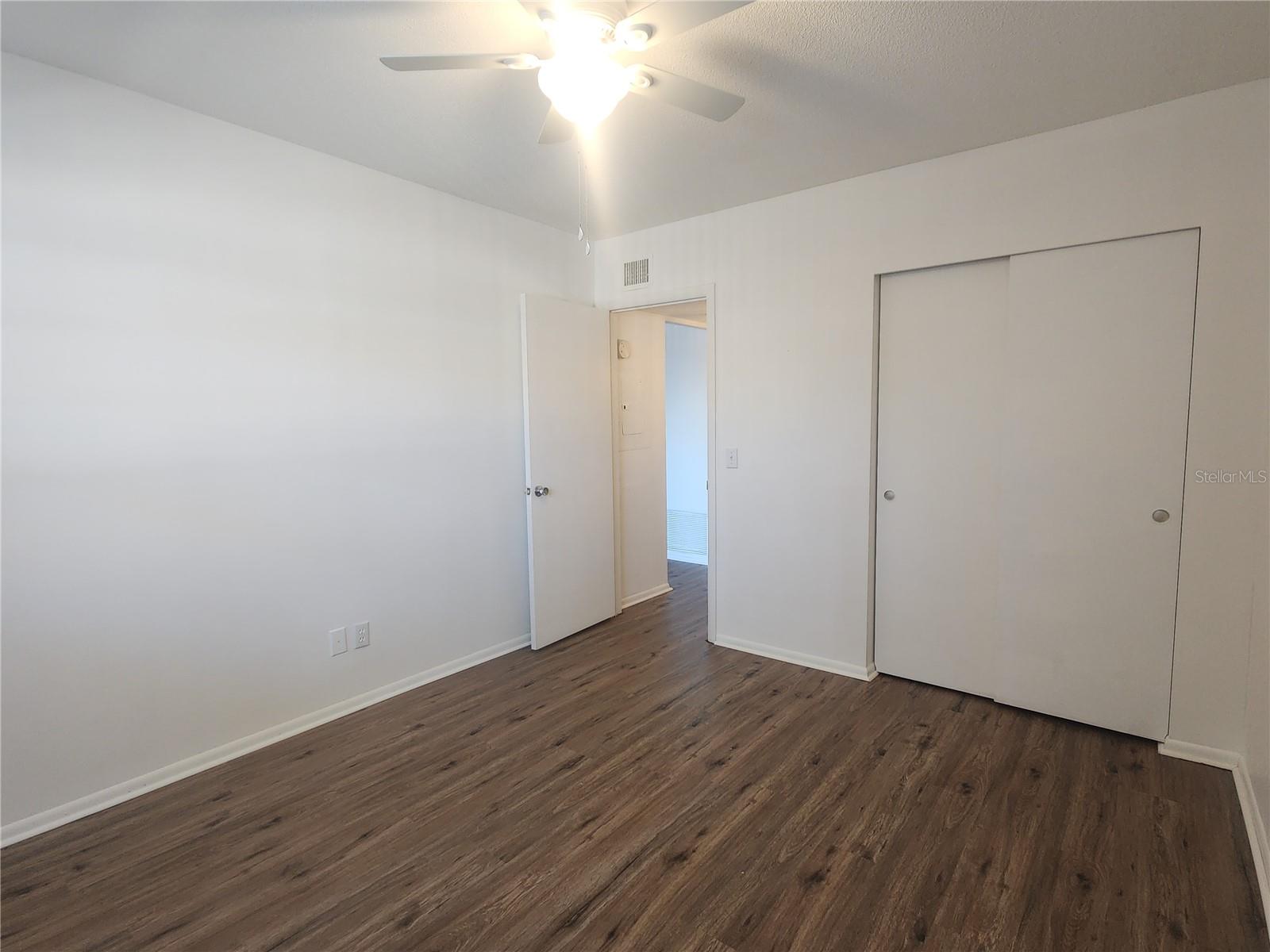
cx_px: 635
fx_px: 477
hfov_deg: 106.2
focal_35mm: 13
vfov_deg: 89.9
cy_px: 476
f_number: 2.2
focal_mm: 2.2
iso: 160
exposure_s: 1/60
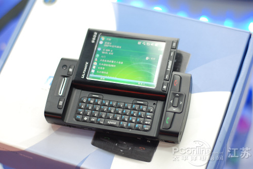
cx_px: 126
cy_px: 84
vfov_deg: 18.2
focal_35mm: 75
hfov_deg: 27.0
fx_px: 527
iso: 200
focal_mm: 50
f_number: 2.2
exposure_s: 1/20
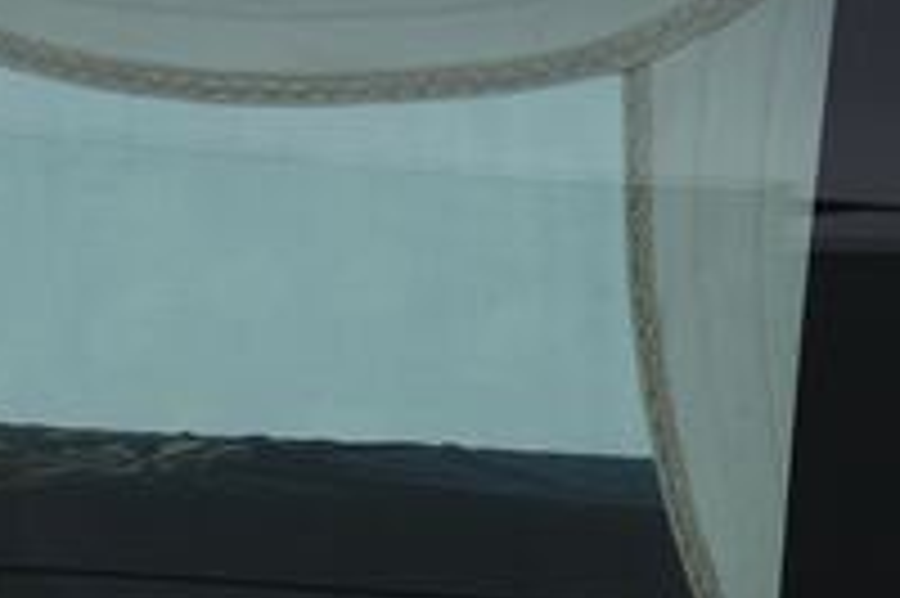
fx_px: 7469
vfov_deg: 4.6
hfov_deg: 6.8
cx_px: -324
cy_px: 794
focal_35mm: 299
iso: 400
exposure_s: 1/800
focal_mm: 50
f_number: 4
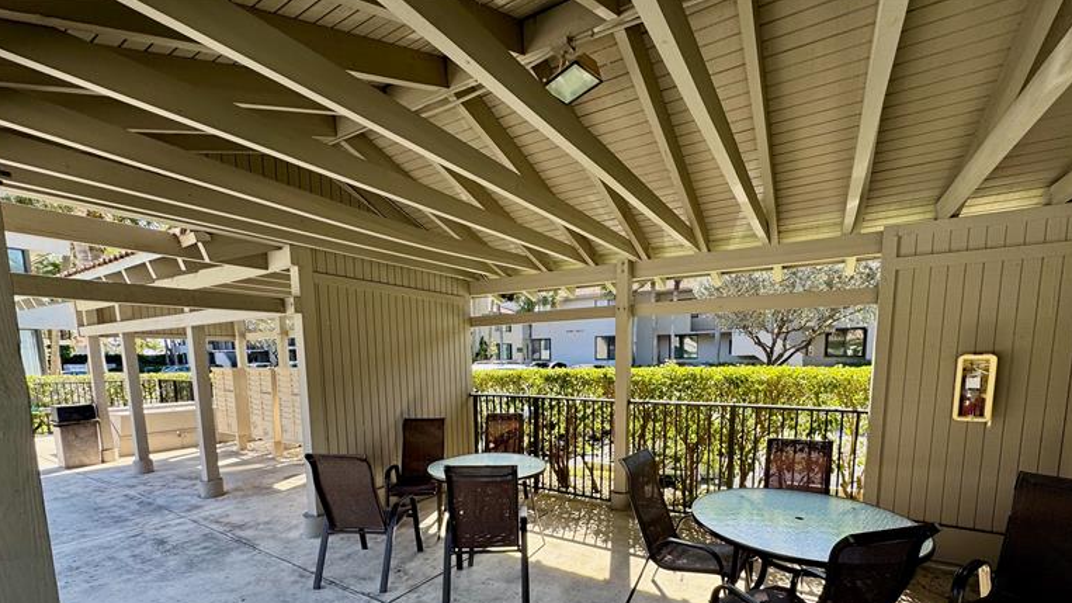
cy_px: 415
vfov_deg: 64.8
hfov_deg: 99.4
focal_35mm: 16
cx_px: 548
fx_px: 455
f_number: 2.2
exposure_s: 1/248
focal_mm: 2.22
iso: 40
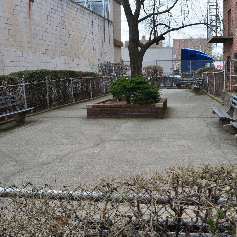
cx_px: 156
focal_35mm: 41
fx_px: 318
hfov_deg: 40.5
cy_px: 131
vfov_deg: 40.9
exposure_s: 1/125
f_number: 9
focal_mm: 18
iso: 400
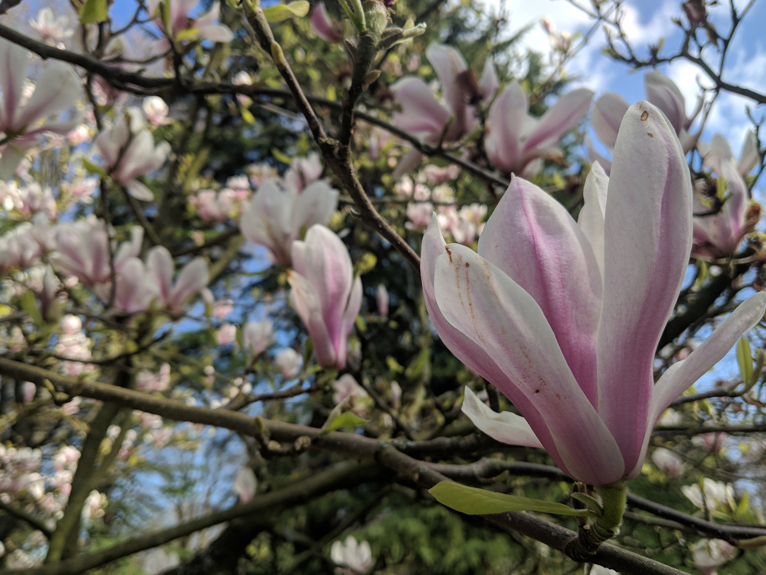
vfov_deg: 48.2
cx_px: 373
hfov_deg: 61.7
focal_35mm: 29
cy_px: 304
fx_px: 642
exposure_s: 1/2342
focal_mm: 4.44
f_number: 1.8
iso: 53
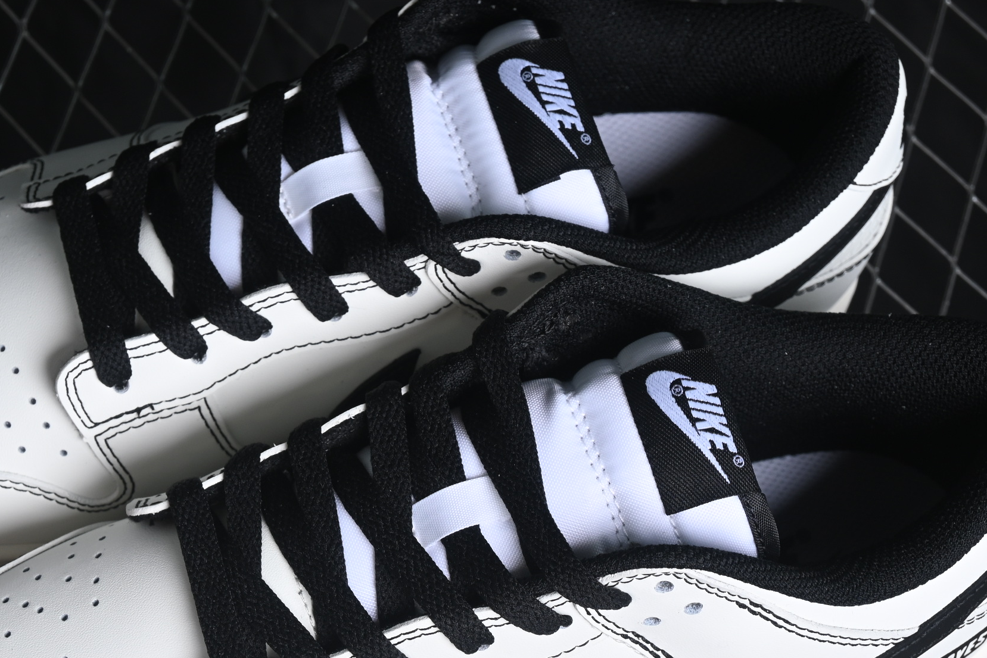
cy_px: 506
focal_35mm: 126
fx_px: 3455
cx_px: 389
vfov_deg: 10.9
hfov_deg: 16.2
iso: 160
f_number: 7.1
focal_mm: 50
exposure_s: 1/80
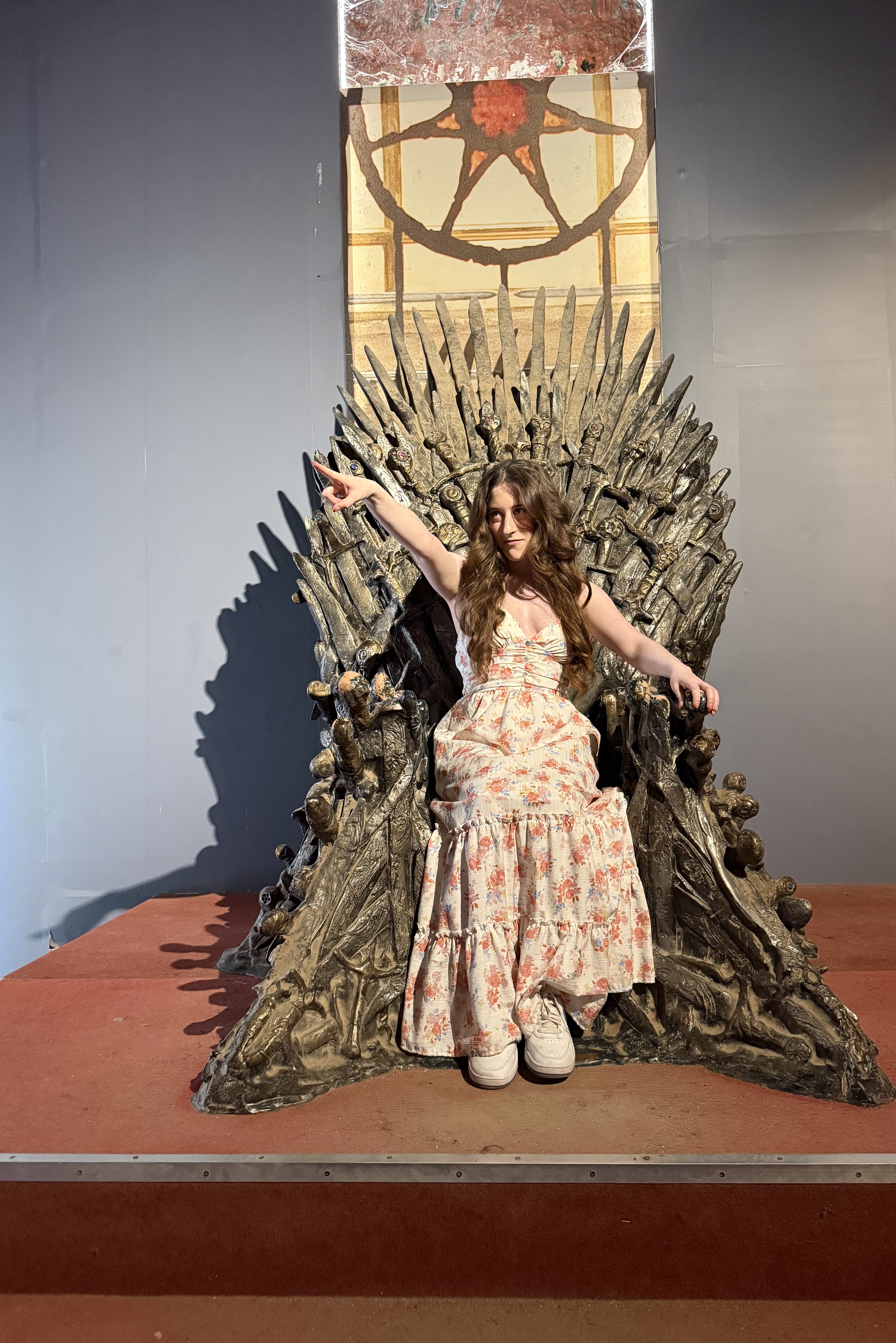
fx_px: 933
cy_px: 672
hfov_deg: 51.2
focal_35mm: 25
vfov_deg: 71.5
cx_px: 485
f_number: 1.78
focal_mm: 6.76
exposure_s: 1/54
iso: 640
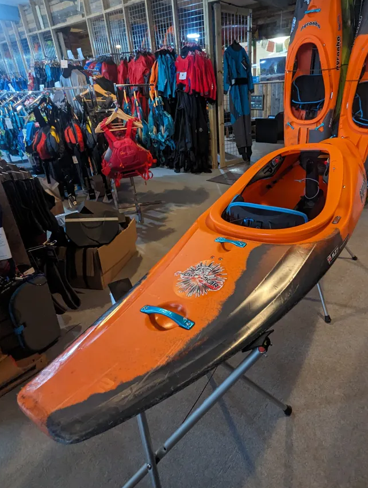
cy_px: 226
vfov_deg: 81.5
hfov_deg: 65.3
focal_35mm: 20
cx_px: 225
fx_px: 283
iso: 496
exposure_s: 1/25.6
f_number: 2.2
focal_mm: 2.35
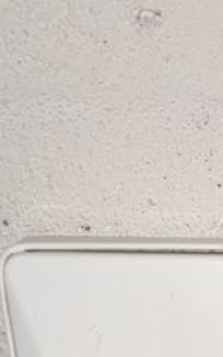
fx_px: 1098
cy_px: 658
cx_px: 441
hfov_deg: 10.7
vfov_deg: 15.6
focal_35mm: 113
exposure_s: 1/50
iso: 593
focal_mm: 5.43
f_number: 1.89
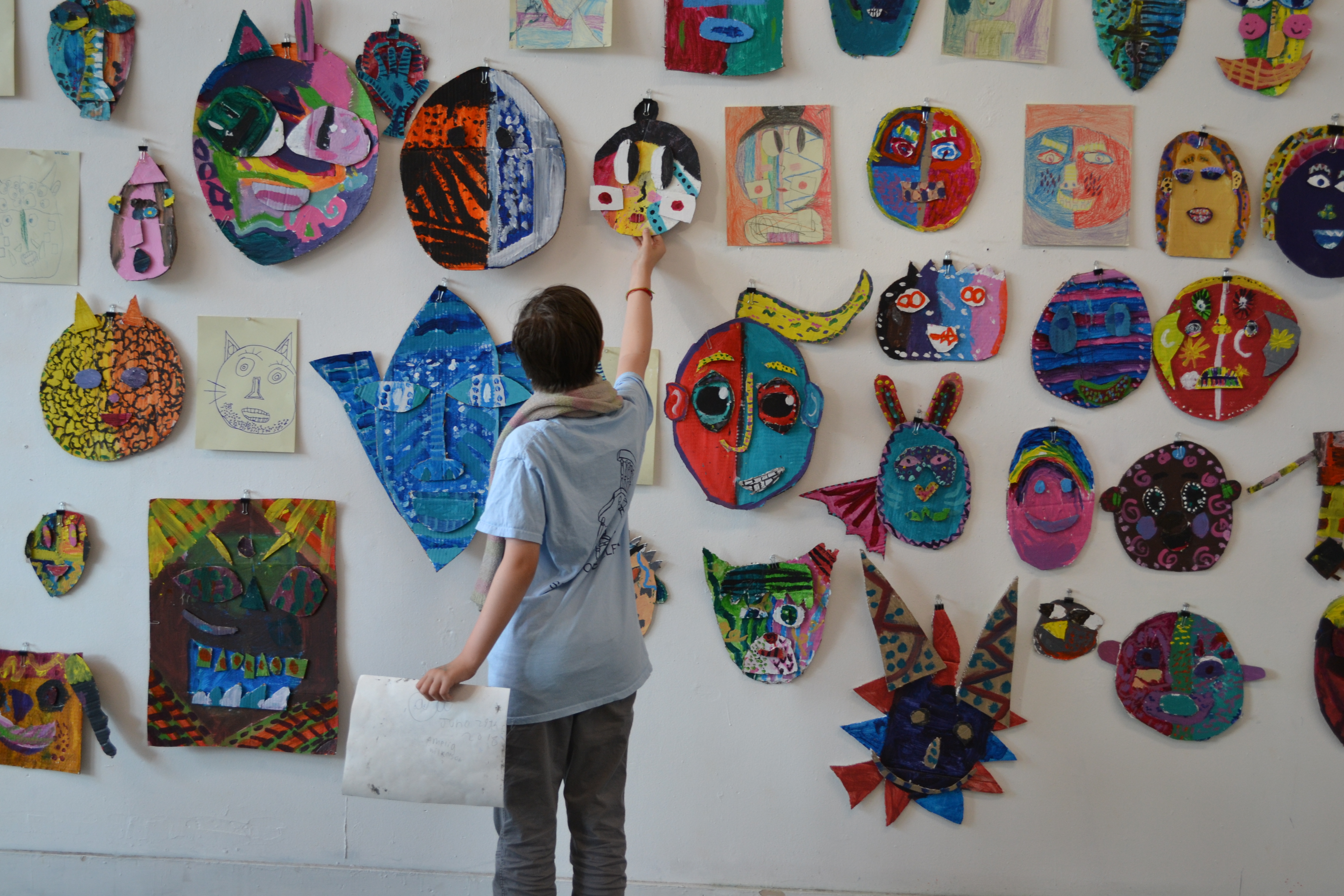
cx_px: 672
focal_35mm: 48
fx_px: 1792
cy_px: 448
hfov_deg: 41.1
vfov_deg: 28.1
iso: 400
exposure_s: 1/50
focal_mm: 32
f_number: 4.8
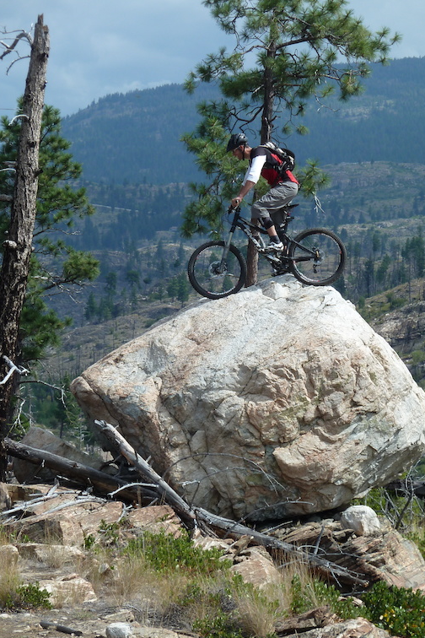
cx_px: 202
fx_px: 3081
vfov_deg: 11.8
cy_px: 323
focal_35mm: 174
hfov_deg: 7.9
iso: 80
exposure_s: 1/500
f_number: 4.5
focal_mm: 25.9
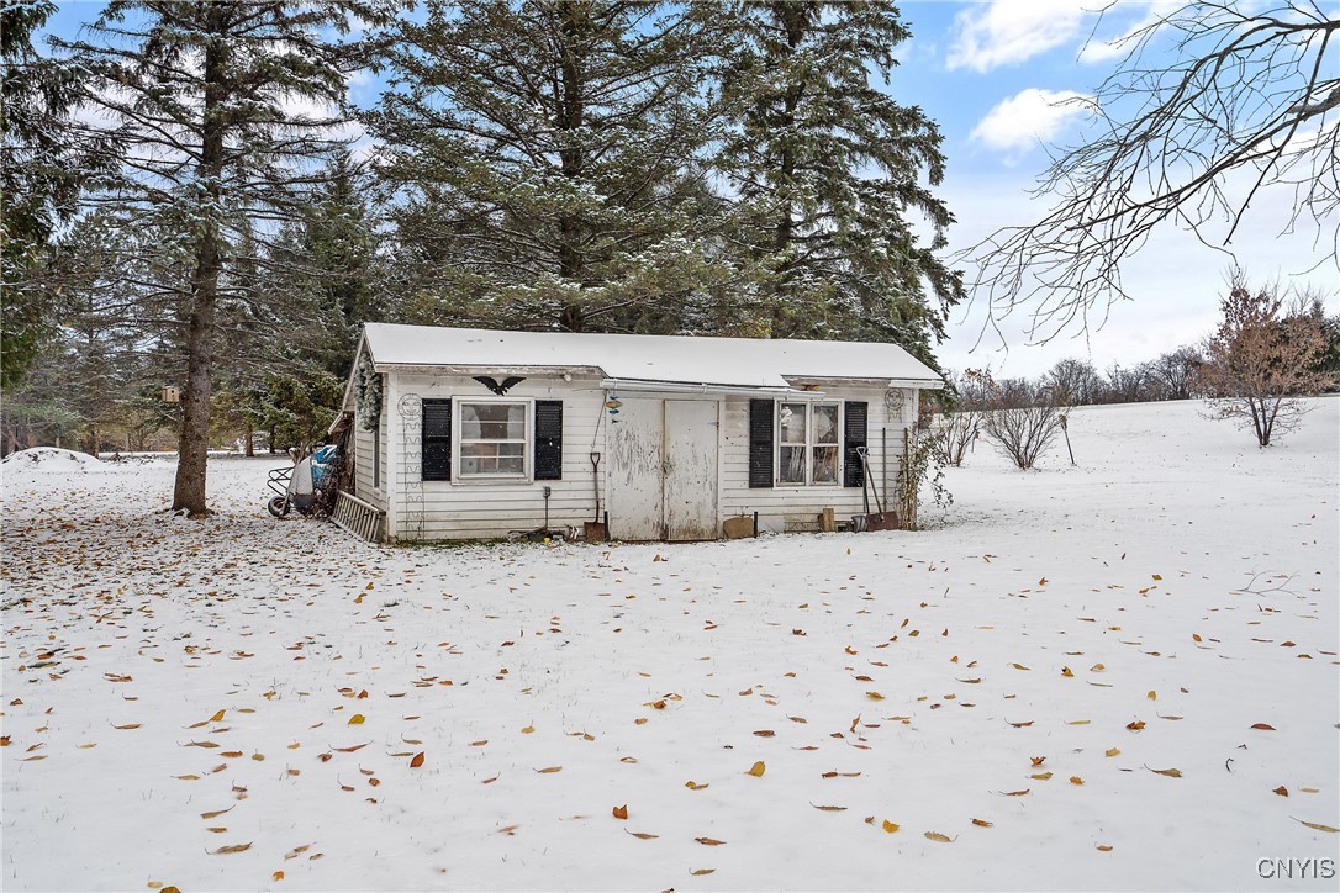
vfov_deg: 43.6
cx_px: 670
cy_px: 446
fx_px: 1117
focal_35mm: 30
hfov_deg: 61.9
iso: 200
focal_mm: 30
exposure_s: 1/160
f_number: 9
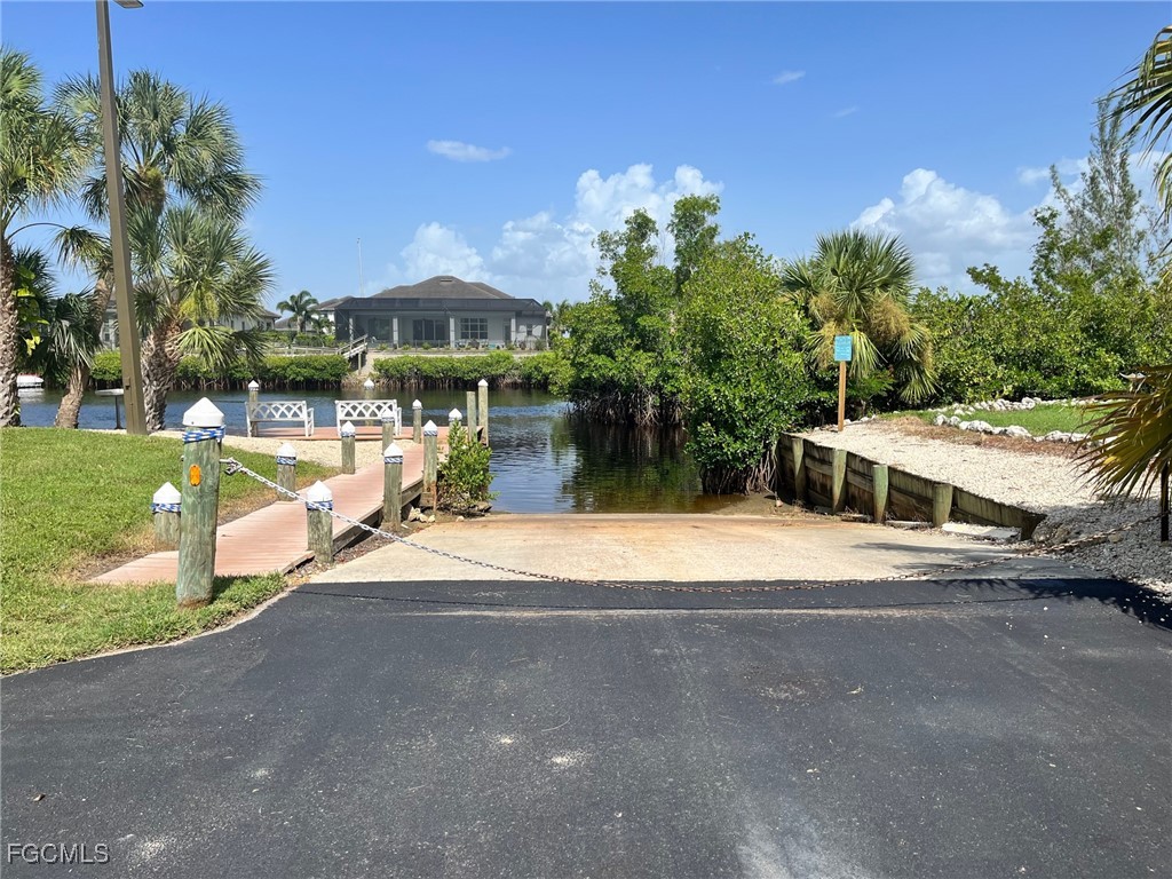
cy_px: 440
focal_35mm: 26
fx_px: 880
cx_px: 586
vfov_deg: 53.1
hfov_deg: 67.3
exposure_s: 1/3521
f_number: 1.6
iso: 50
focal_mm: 5.1
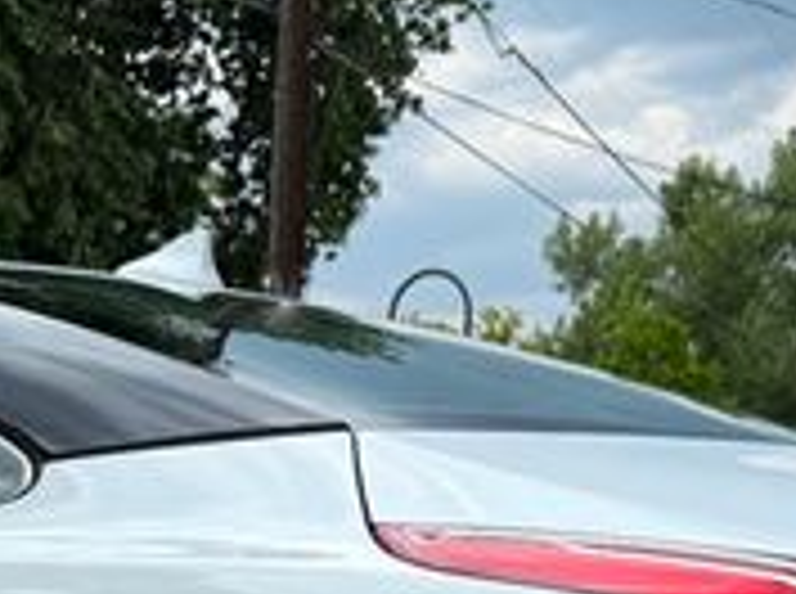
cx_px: 162
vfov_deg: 15.1
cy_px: 990
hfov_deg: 22.3
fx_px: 1997
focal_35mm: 87
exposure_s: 1/1653
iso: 80
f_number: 1.78
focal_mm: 6.76
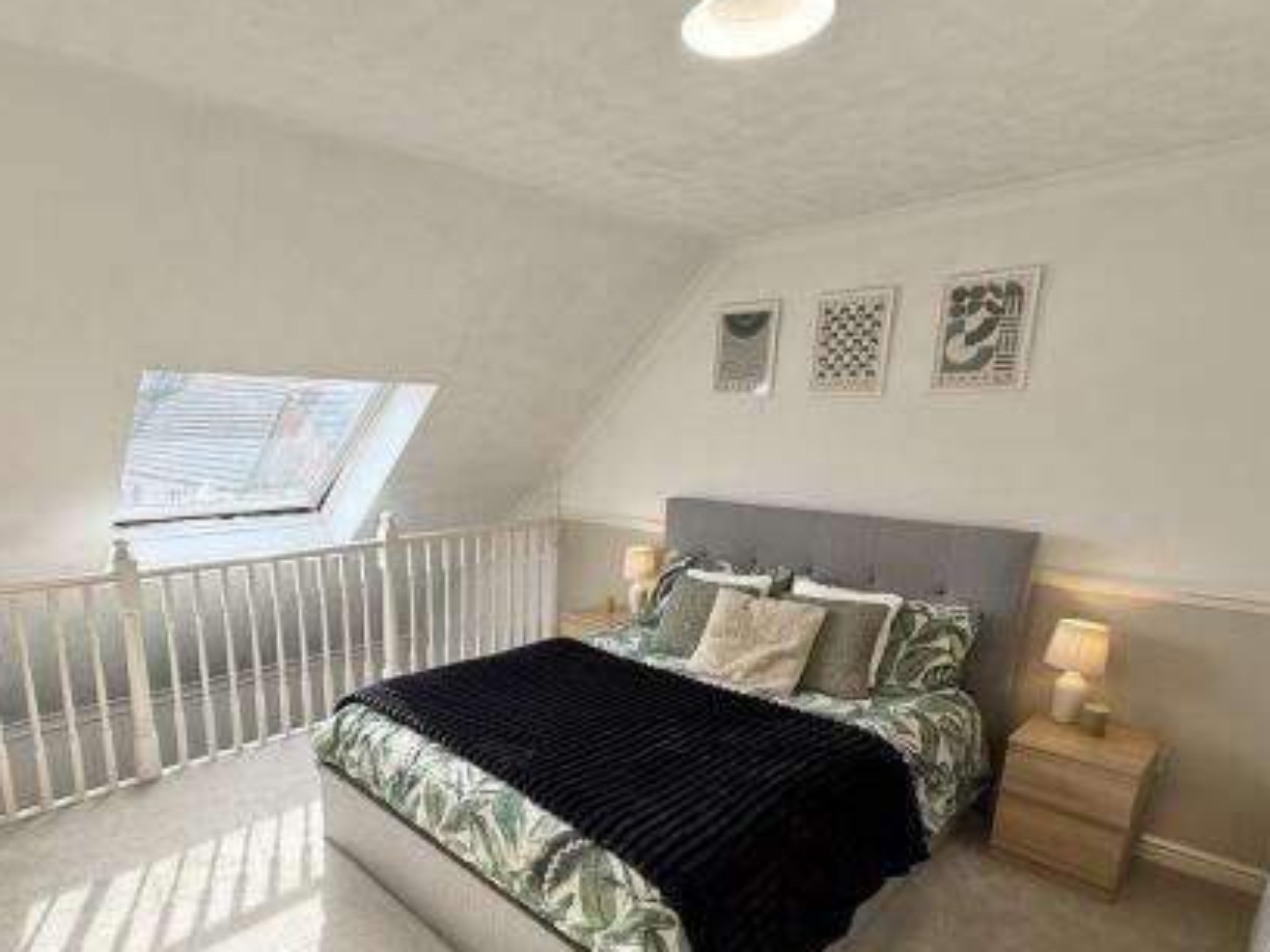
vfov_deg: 65.0
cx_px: 493
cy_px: 596
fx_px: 734
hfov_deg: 80.5
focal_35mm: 20
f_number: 2.2
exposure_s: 1/193
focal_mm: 2.22
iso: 50
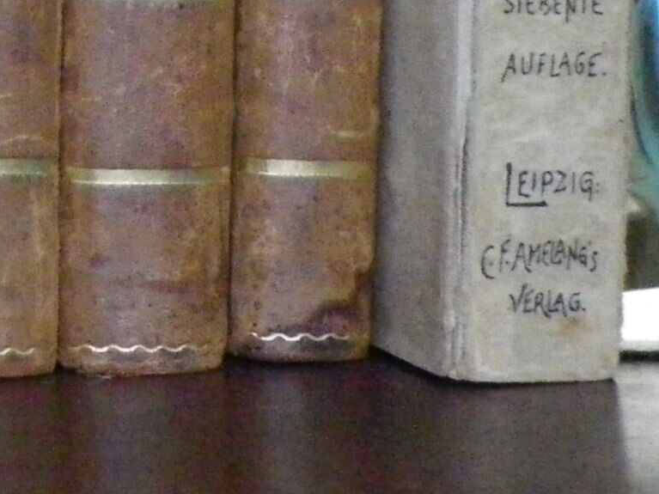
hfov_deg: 11.9
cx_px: -702
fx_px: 2779
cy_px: -114
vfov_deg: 10.0
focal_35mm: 146
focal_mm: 4.9
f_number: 2.6
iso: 500
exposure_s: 1/60
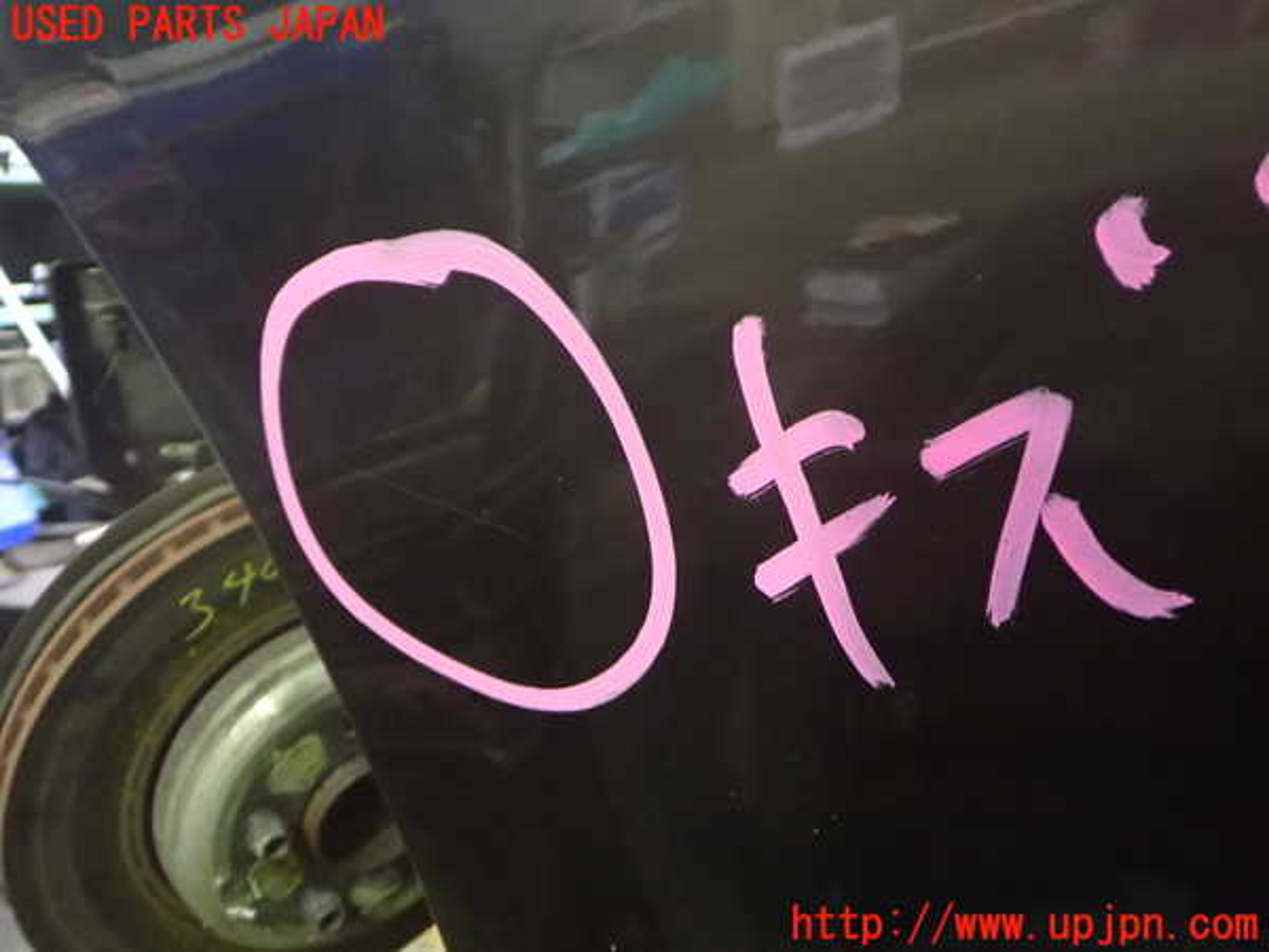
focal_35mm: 30
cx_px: 634
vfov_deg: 46.8
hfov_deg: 60.0
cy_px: 476
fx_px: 1100
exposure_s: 1/25
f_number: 2.3
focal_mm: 5.4
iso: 1600
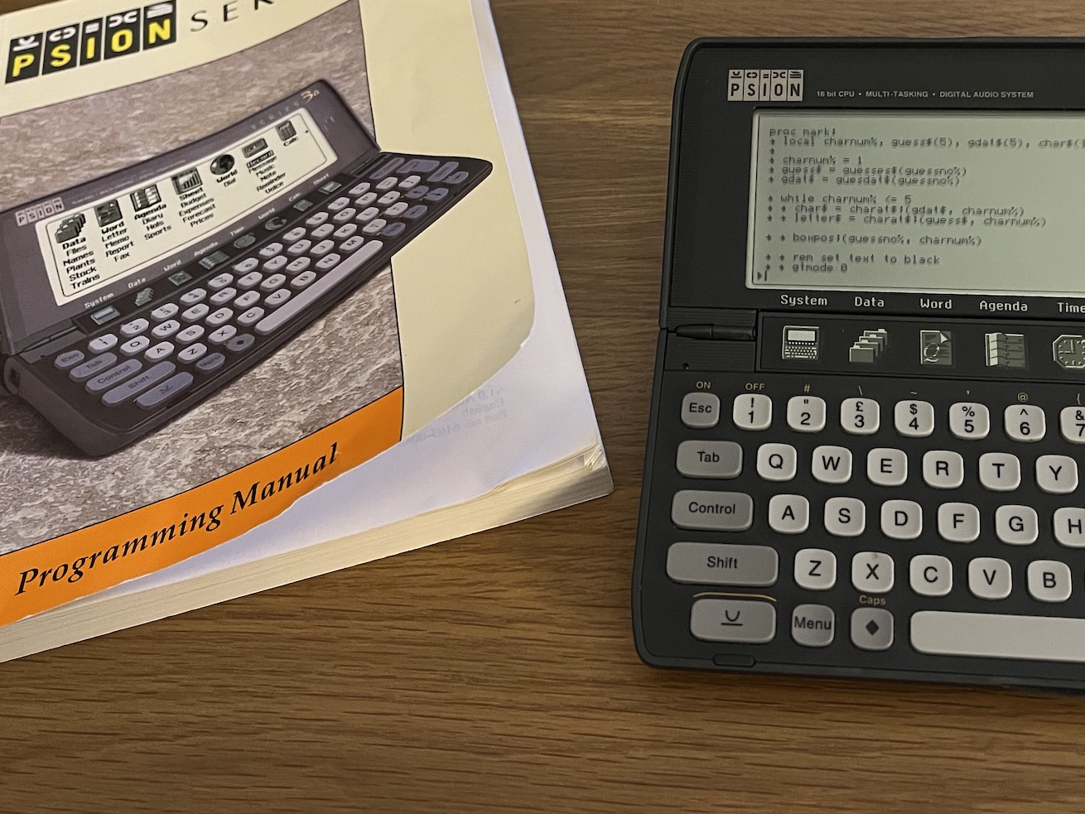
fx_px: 1254
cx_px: 697
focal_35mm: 40
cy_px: 220
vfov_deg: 35.3
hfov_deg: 46.3
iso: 500
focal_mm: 5.1
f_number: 1.6
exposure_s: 1/25
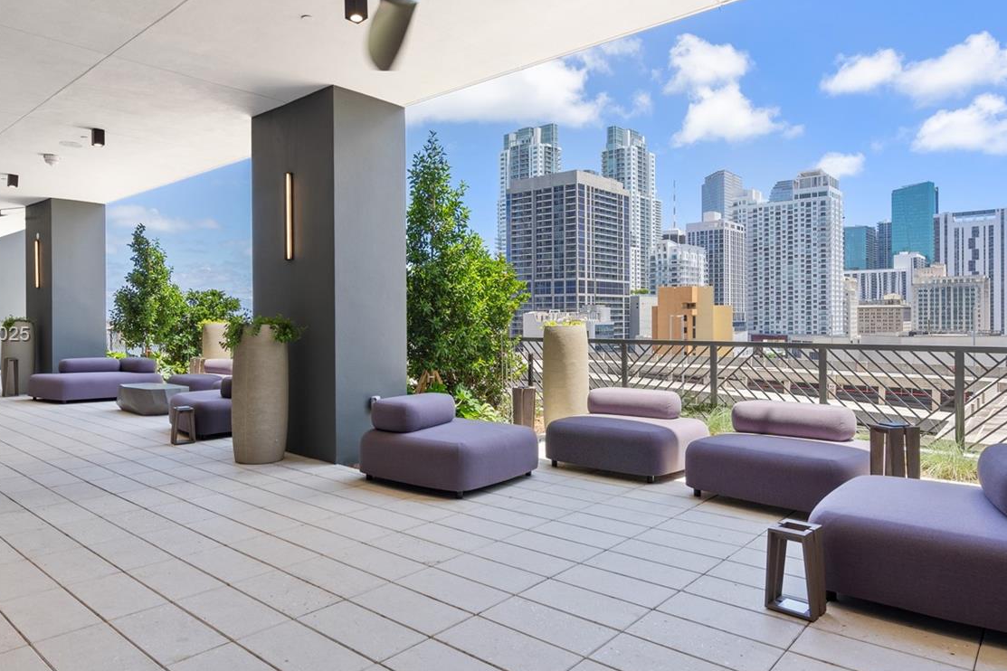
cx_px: 464
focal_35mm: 23
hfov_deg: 76.0
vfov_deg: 55.1
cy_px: 336
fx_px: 643
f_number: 8
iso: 400
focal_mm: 16
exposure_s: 1/800
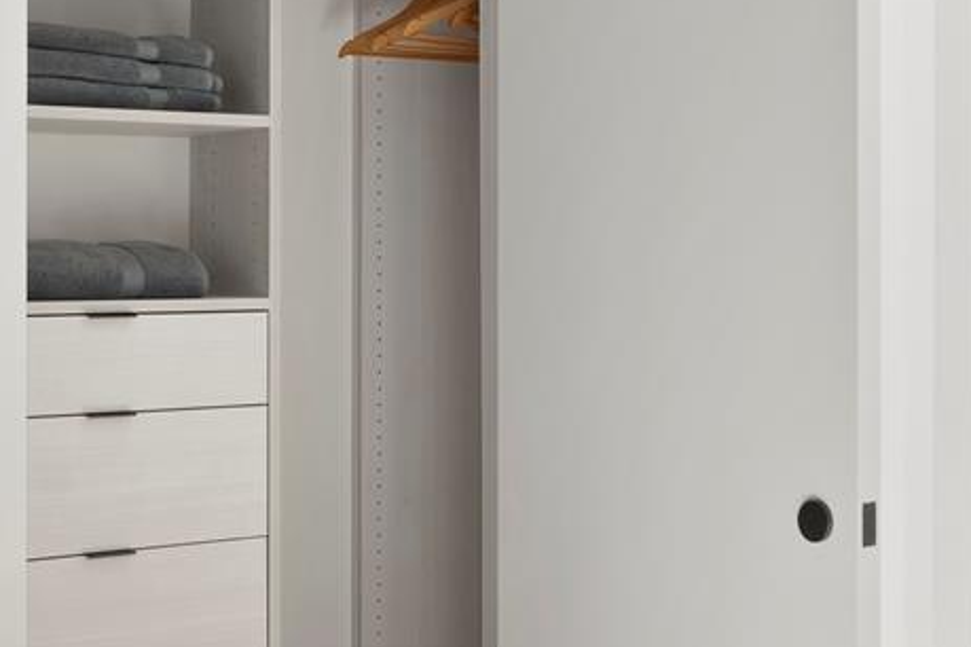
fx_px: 1807
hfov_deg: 29.4
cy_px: 222
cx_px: 776
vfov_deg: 20.2
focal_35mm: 67
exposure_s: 1/40
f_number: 9
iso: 320
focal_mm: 16
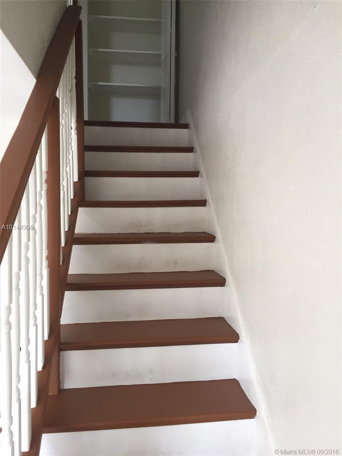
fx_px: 382
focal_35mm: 29
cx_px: 171
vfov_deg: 61.7
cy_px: 228
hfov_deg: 48.2
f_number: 2.2
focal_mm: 4.15
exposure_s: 1/30
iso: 50
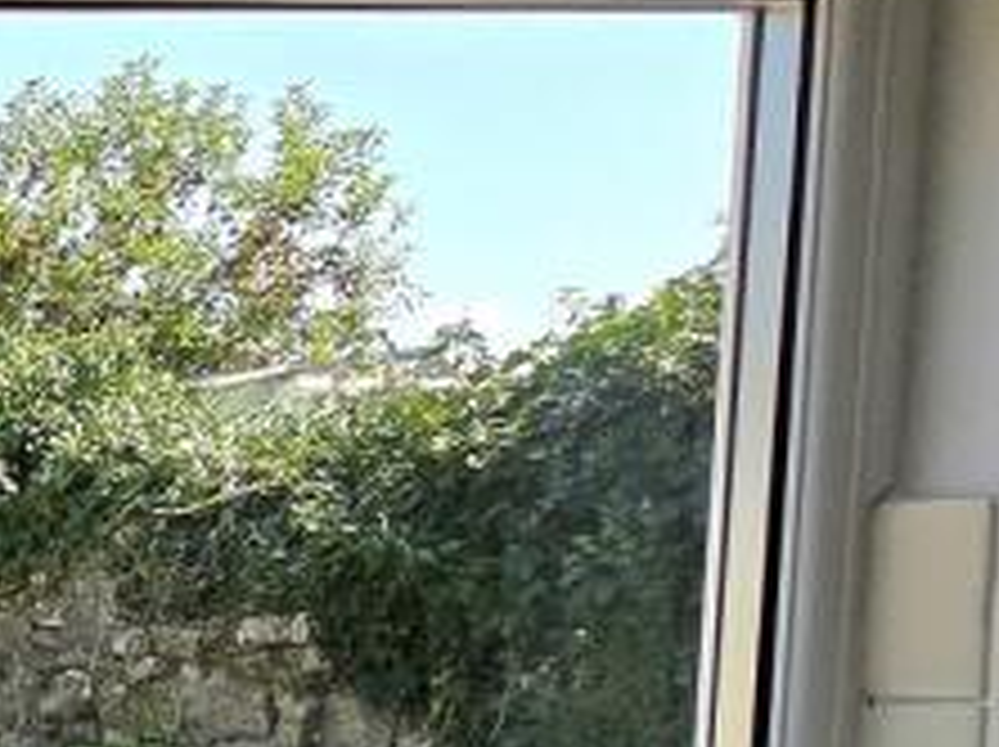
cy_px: 724
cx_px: -1156
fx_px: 1730
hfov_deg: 17.5
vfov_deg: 23.5
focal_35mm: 60
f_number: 2.2
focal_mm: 2.2
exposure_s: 1/2000
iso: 125
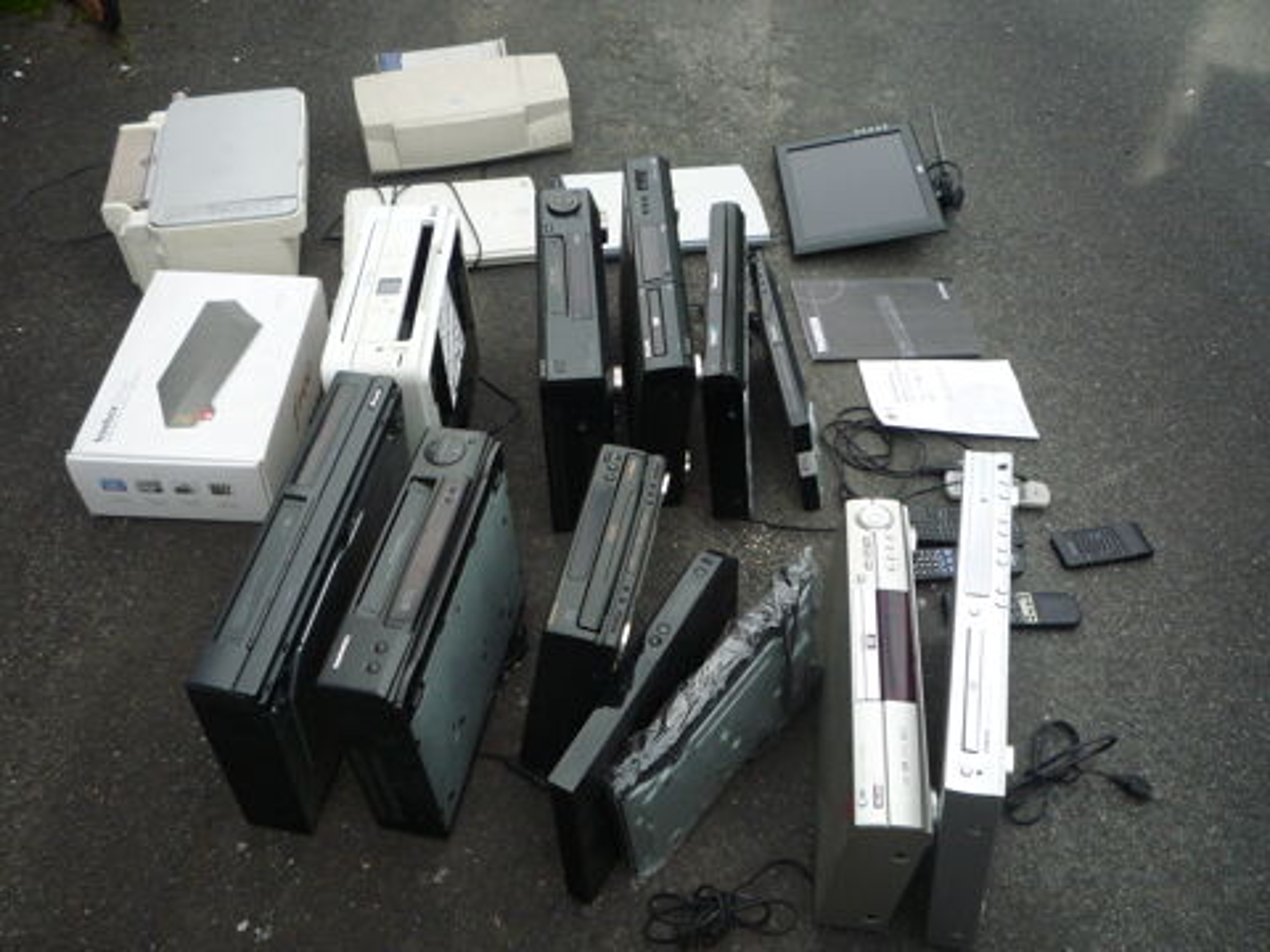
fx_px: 1101
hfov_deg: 60.0
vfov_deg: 46.8
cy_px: 476
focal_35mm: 30
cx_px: 635
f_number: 3.3
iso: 160
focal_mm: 5.2
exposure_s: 1/500
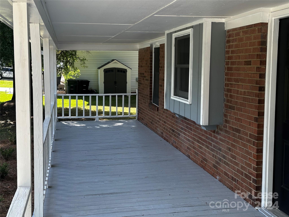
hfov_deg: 39.7
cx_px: 144
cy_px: 108
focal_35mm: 48
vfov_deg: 30.3
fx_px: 401
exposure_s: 1/532
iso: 64
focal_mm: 6.86
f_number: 1.78
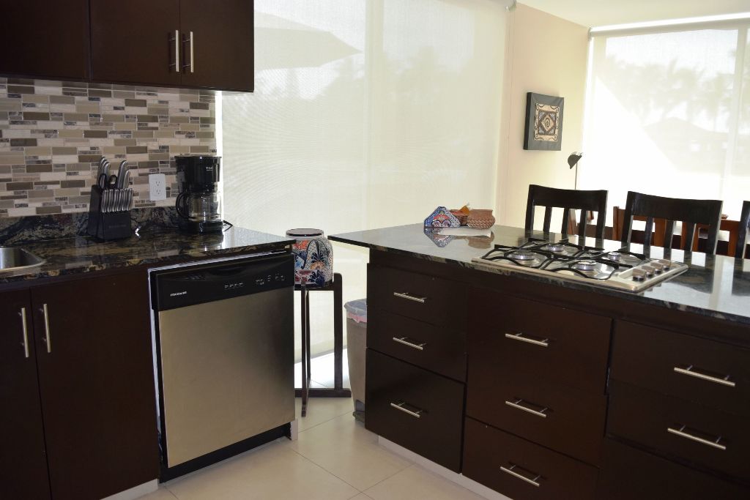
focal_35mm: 27
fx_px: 563
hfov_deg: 67.4
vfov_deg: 47.9
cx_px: 375
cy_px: 250
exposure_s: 1/125
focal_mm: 18
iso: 800
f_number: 5.6
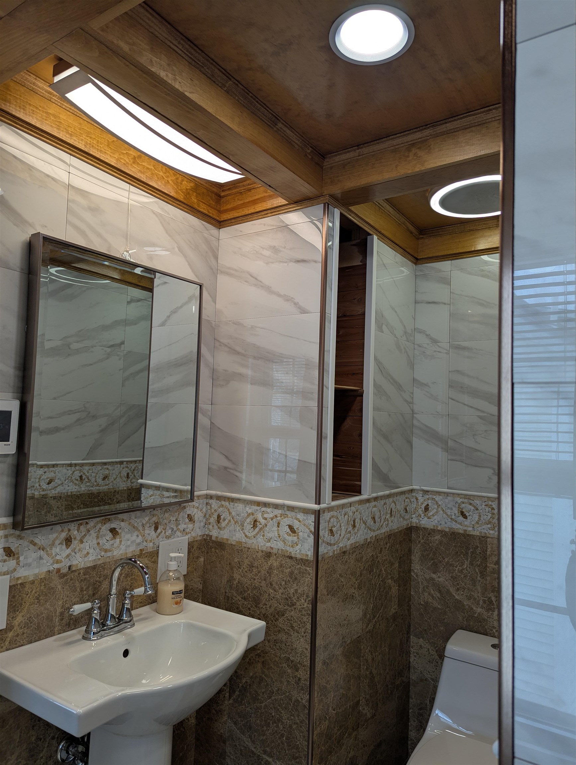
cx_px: 288
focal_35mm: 24
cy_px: 382
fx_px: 531
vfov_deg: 71.5
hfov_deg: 56.9
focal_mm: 6.81
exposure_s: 1/127
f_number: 1.85
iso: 26
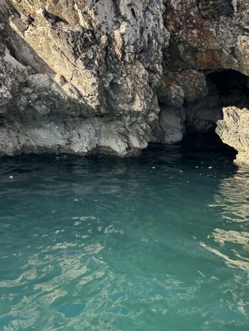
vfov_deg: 46.7
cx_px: 168
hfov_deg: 35.6
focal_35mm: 40
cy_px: 145
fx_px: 384
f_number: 1.5
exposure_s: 1/917
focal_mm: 5.7
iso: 50
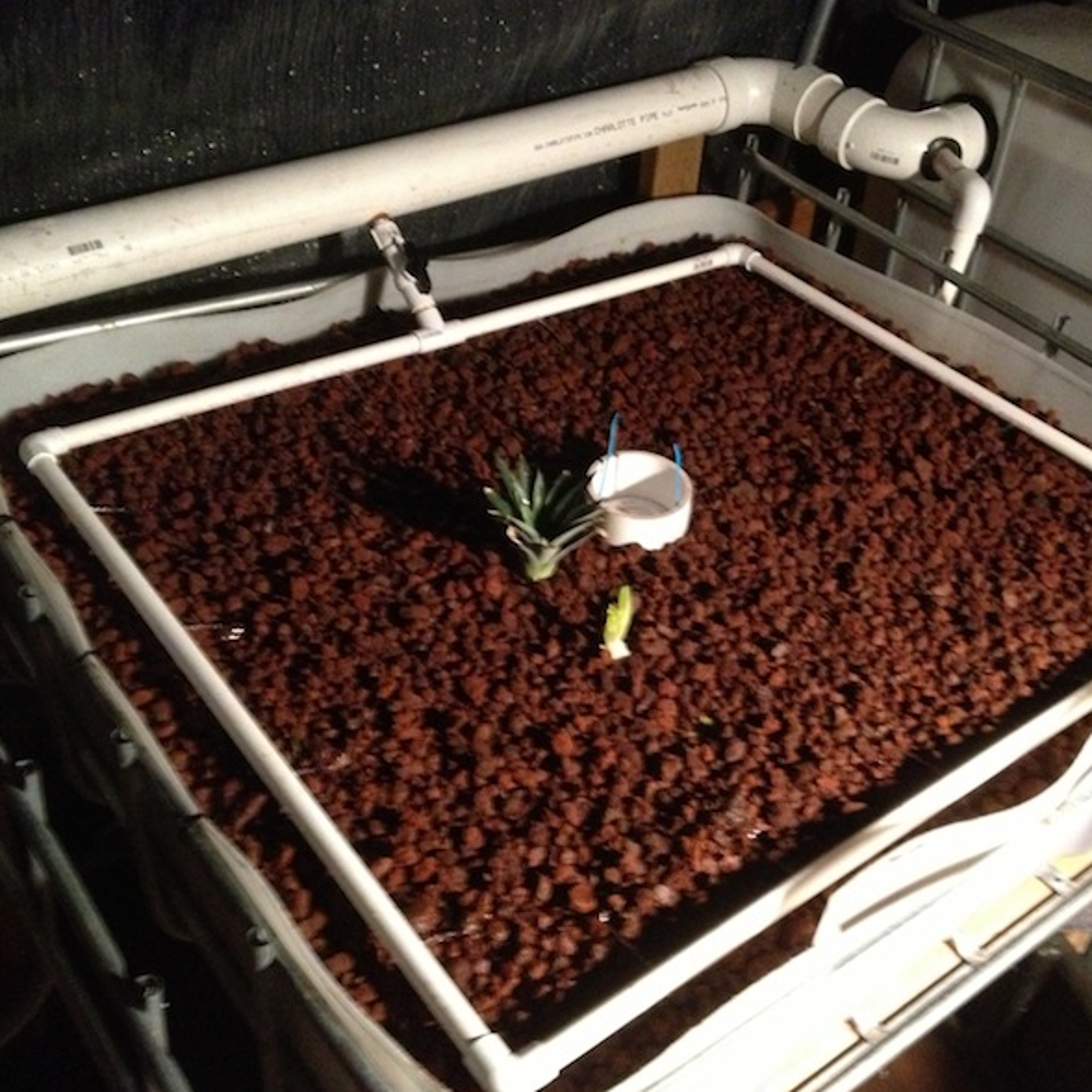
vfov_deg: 40.0
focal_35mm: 42
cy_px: 552
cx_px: 634
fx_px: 1499
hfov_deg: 39.9
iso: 800
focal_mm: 4.28
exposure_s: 1/15
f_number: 2.4
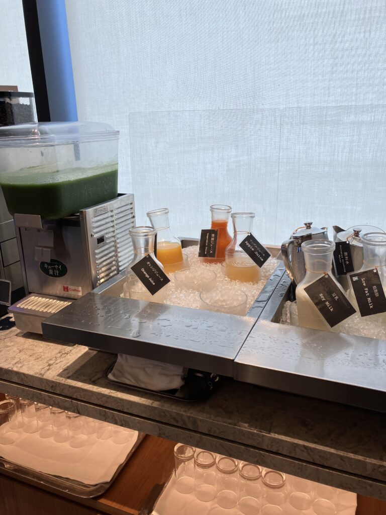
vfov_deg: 63.4
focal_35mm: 28
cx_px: 193
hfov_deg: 49.7
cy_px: 258
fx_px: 416
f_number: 1.8
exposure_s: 1/121
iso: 25
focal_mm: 3.99
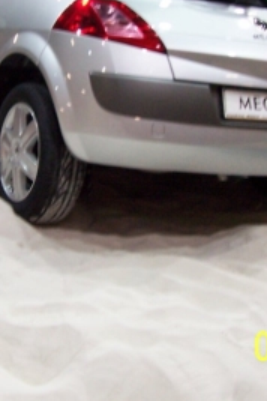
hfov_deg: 22.2
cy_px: 102
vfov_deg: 32.8
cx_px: 42
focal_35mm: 60
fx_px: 667
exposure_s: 1/15
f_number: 2.7
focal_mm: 5.6
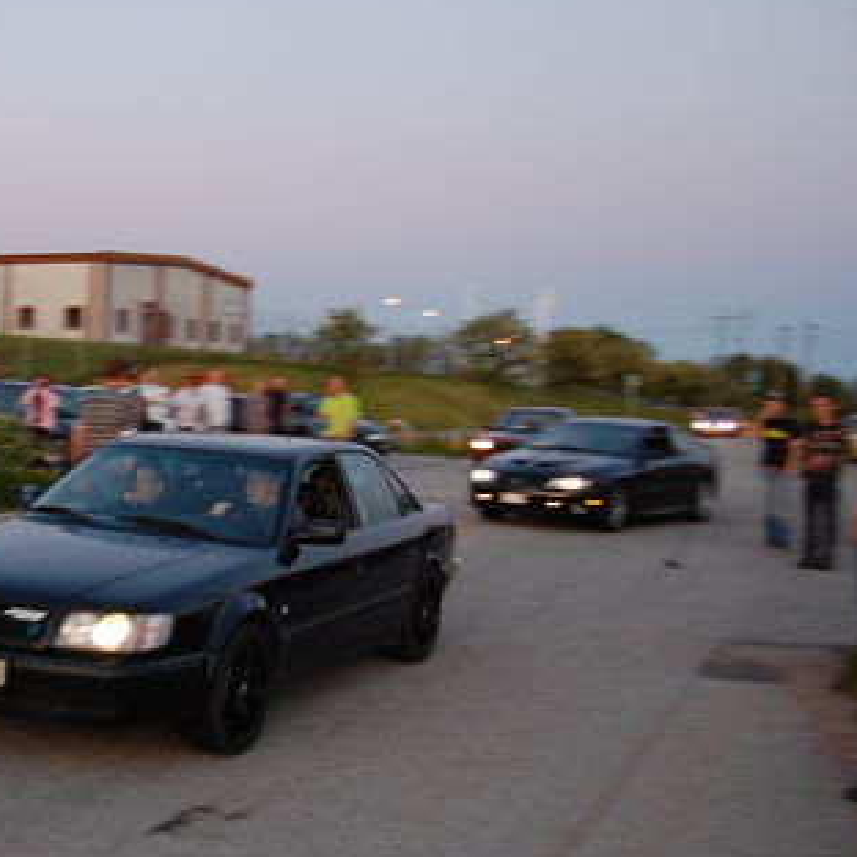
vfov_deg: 36.0
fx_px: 1316
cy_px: 505
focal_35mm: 47
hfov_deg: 33.7
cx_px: 49
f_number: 3.5
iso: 400
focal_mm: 18
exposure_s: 1/40
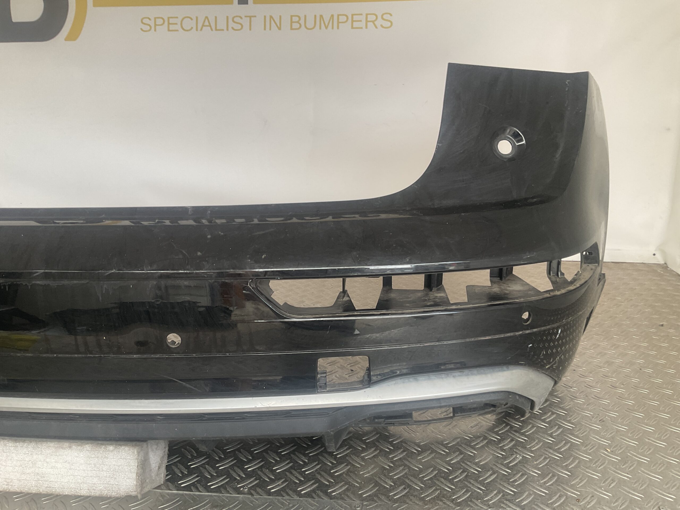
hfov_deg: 61.7
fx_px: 570
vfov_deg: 48.2
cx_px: 340
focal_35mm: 29
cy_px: 255
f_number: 1.8
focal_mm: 3
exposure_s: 1/50
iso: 40
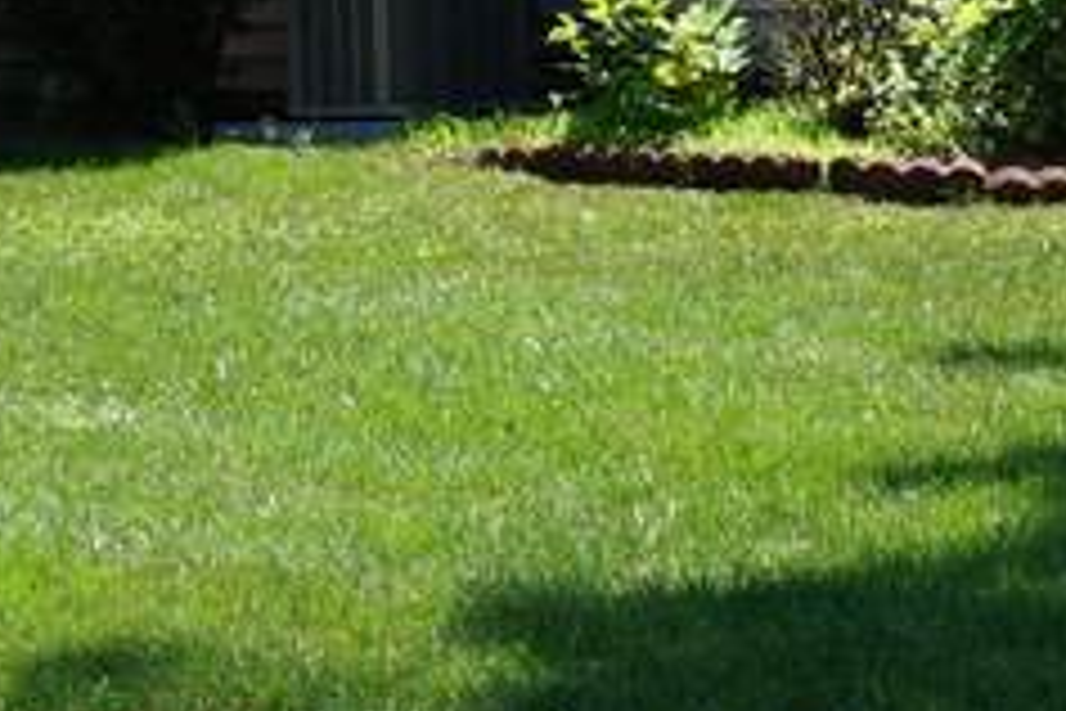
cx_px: 576
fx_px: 4797
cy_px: -194
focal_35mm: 162
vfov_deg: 8.4
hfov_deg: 12.7
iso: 100
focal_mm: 20
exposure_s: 1/80
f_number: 11
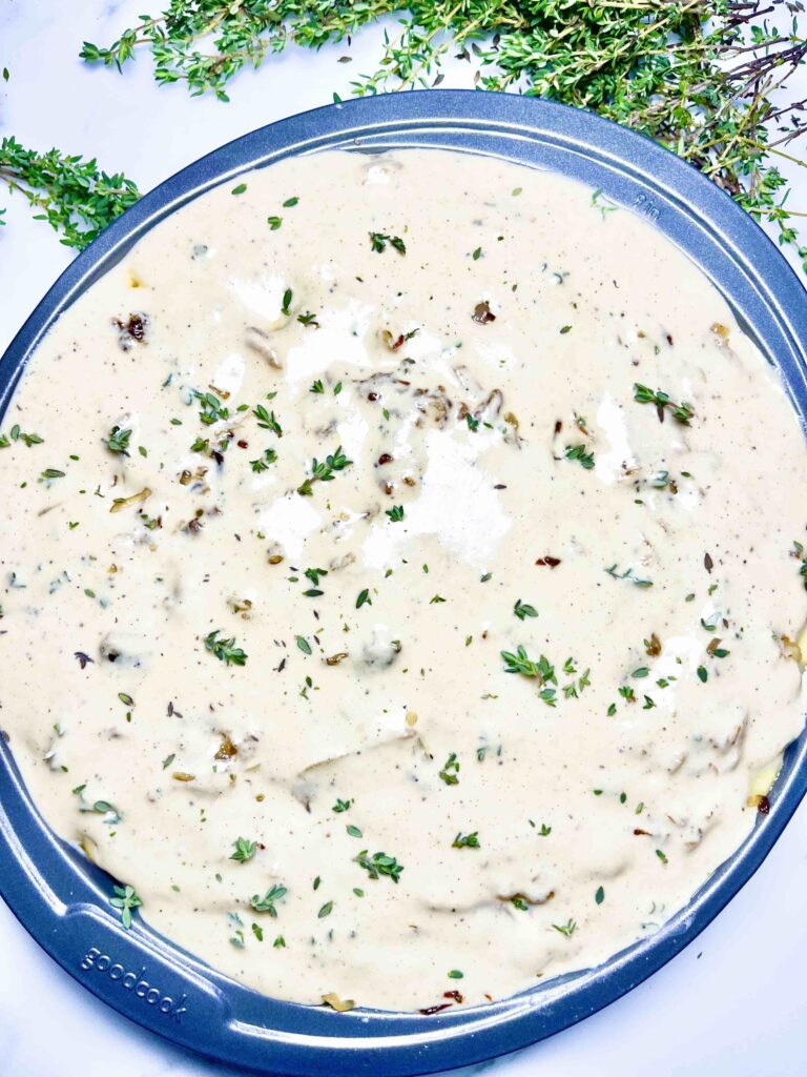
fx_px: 808
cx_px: 404
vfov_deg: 67.3
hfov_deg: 53.1
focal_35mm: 26
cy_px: 538
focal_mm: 5.1
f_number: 1.6
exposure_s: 1/871
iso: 50
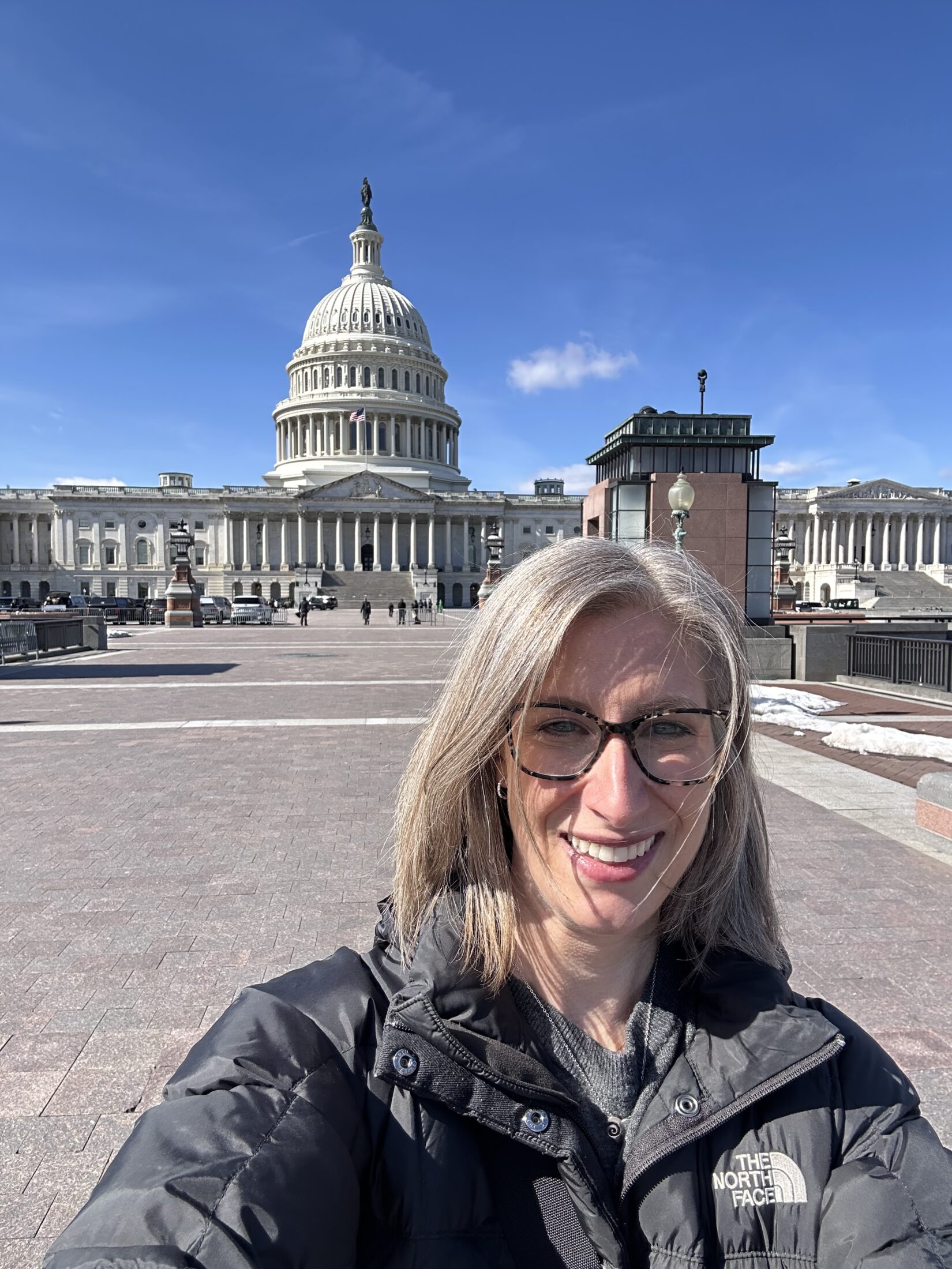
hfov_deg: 58.9
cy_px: 634
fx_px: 843
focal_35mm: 23
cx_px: 476
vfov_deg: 73.9
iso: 25
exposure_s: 1/466
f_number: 1.9
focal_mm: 2.69
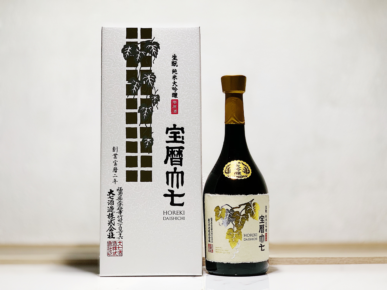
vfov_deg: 28.0
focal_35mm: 52
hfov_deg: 36.8
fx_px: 581
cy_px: 145
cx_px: 194
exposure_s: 1/100
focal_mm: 6
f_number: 2.4
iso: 125
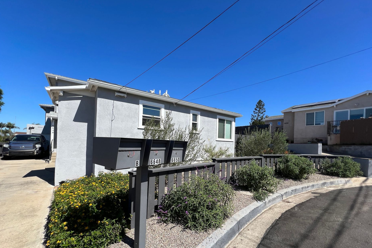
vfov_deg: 80.7
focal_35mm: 14
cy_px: 143
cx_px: 184
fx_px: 145
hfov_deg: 104.3
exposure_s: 1/1876
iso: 32
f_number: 1.8
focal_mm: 1.57
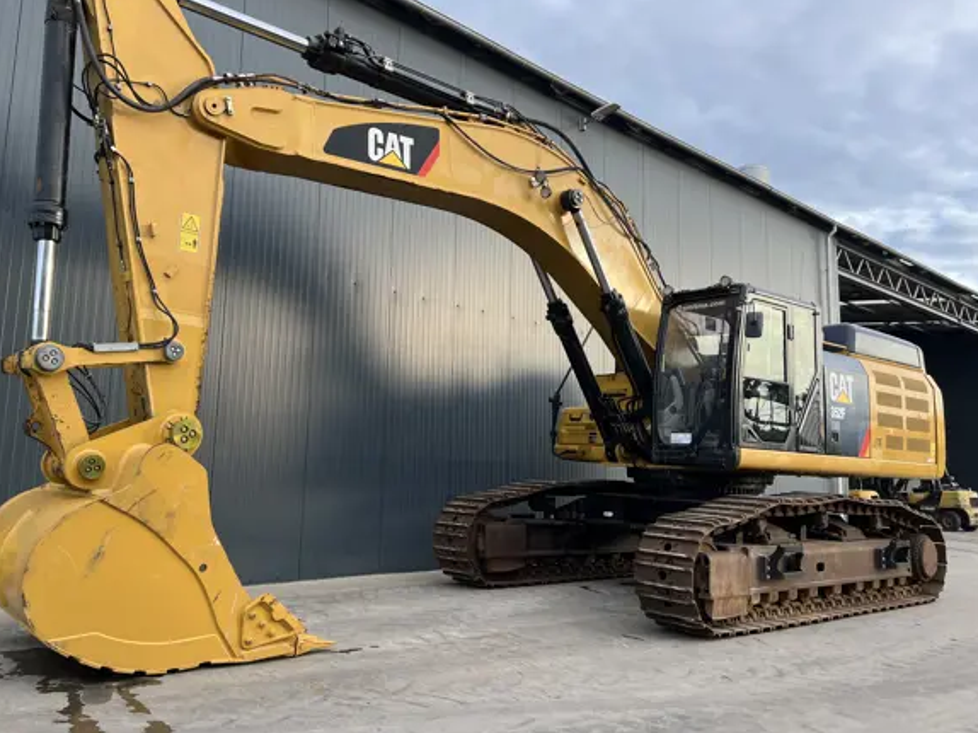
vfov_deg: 48.2
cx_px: 446
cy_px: 341
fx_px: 819
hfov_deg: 61.6
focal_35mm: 29
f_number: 1.5
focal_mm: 5.7
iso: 50
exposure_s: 1/490
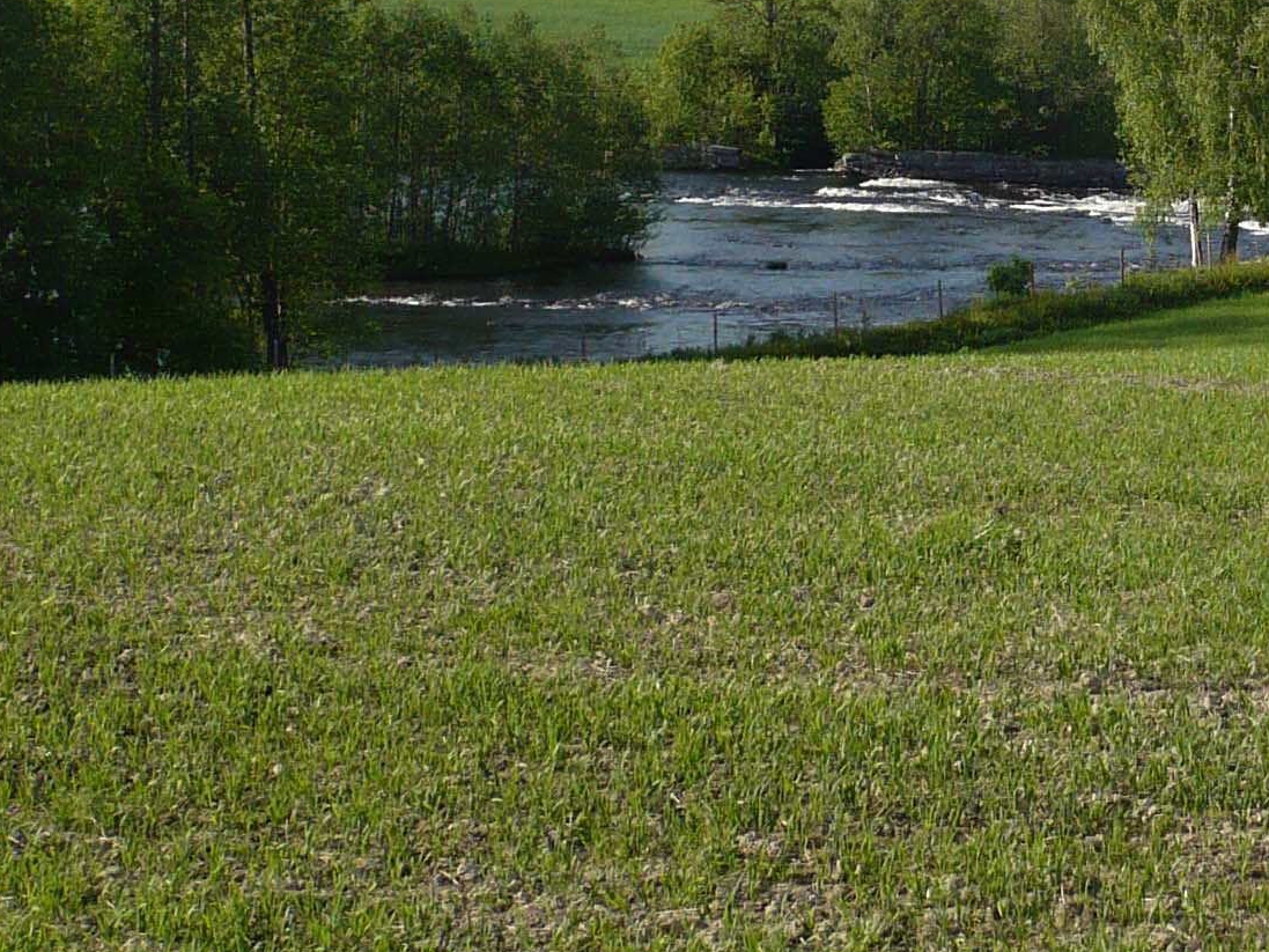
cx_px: 1244
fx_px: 3593
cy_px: -183
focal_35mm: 98
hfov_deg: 19.5
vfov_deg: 14.6
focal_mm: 5.8
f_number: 8
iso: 100
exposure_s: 1/125
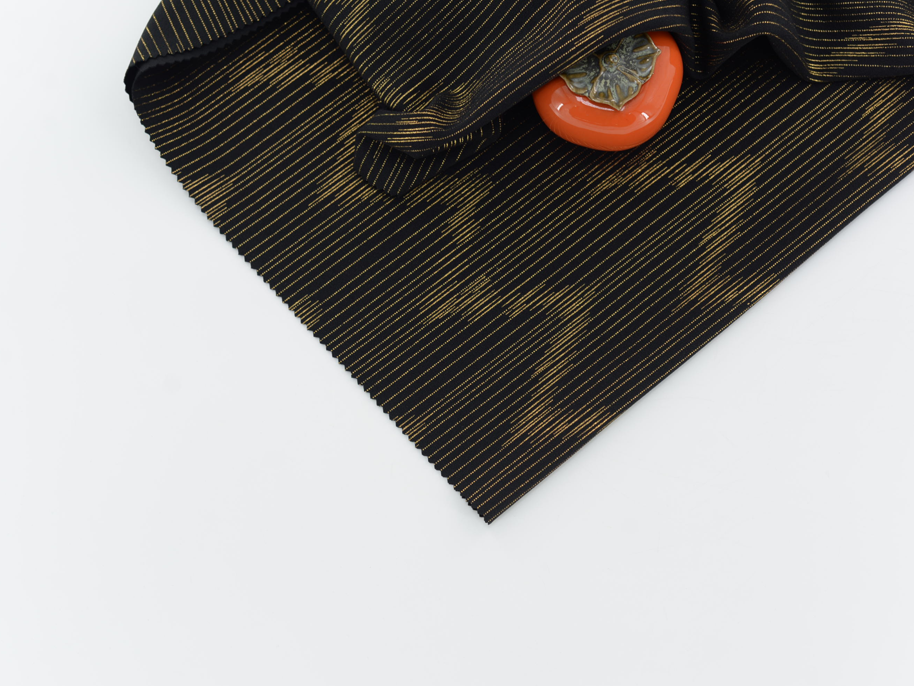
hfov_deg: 34.9
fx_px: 1452
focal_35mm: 55
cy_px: 347
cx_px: 435
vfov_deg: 26.6
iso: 100
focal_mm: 50
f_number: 4
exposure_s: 1/100
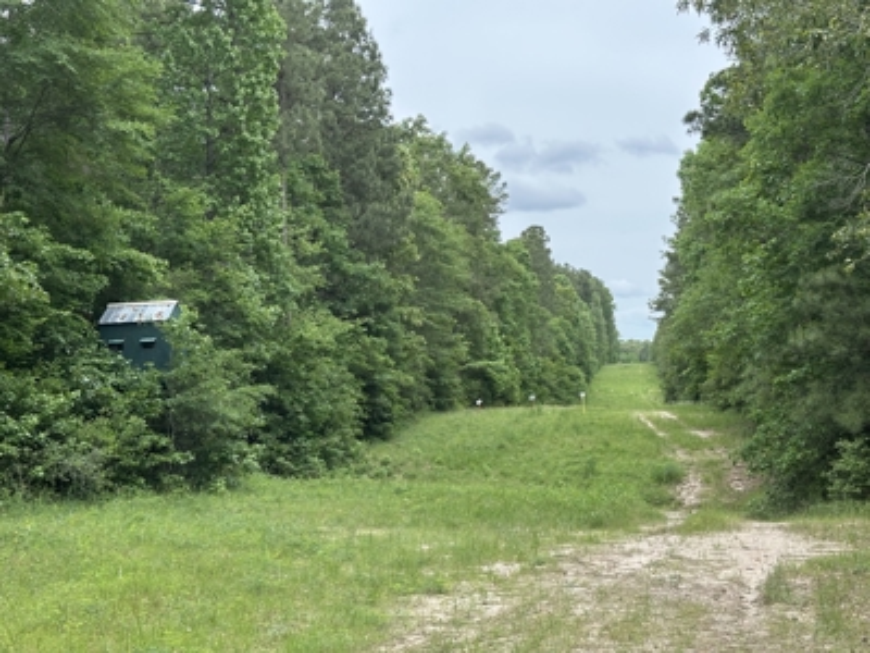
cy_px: 326
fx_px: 1206
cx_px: 435
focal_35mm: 48
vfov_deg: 30.3
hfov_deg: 39.7
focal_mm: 6.86
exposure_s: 1/1133
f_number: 1.78
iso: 64
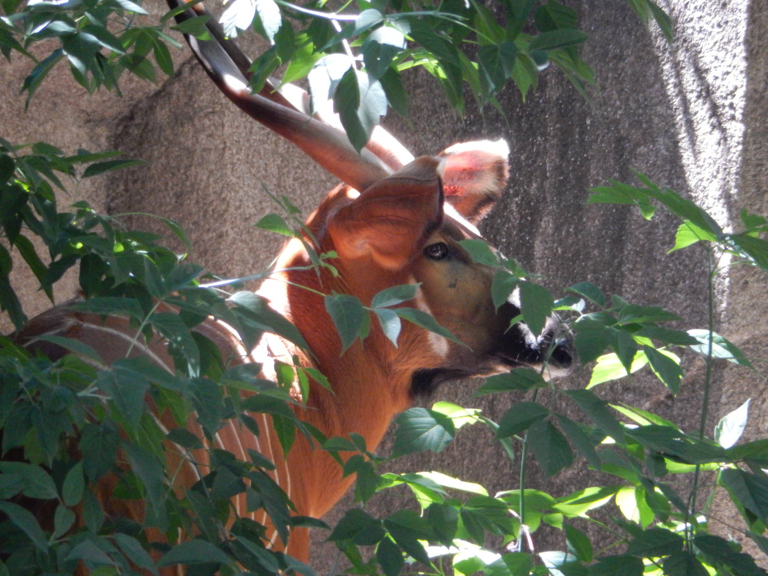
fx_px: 12202
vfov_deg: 2.7
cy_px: 288
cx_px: 384
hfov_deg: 3.6
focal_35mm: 550
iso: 800
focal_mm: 99
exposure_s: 1/50
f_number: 6.3
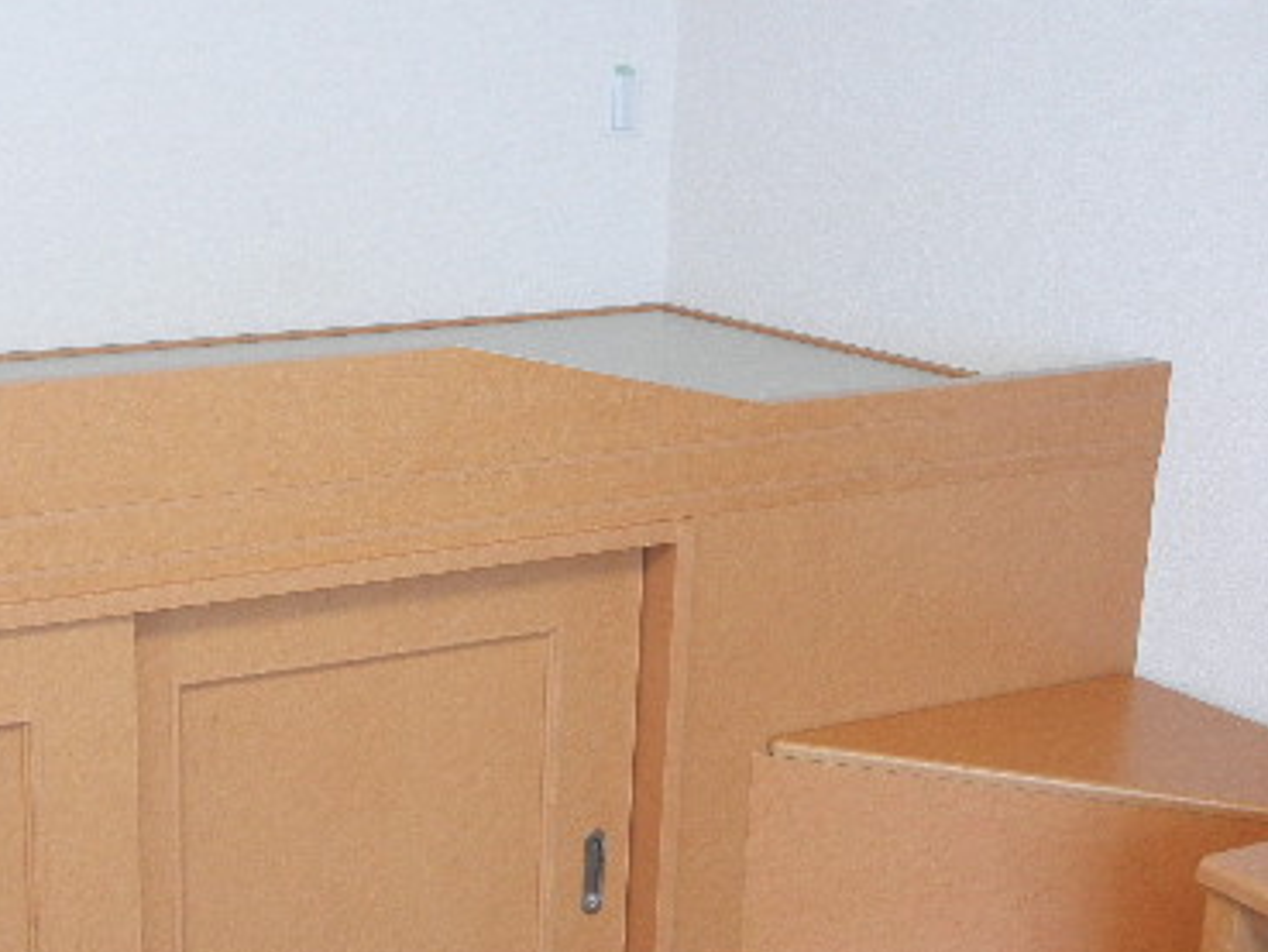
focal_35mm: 52
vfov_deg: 28.0
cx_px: 210
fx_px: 1905
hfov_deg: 35.3
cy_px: 509
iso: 400
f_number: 3.5
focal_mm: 5.4
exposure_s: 1/16.6
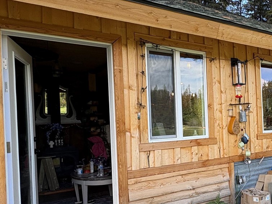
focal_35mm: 38
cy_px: 121
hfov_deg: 44.8
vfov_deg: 37.6
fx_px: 299
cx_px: 242
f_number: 2.2
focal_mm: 2.22
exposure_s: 1/306
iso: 40
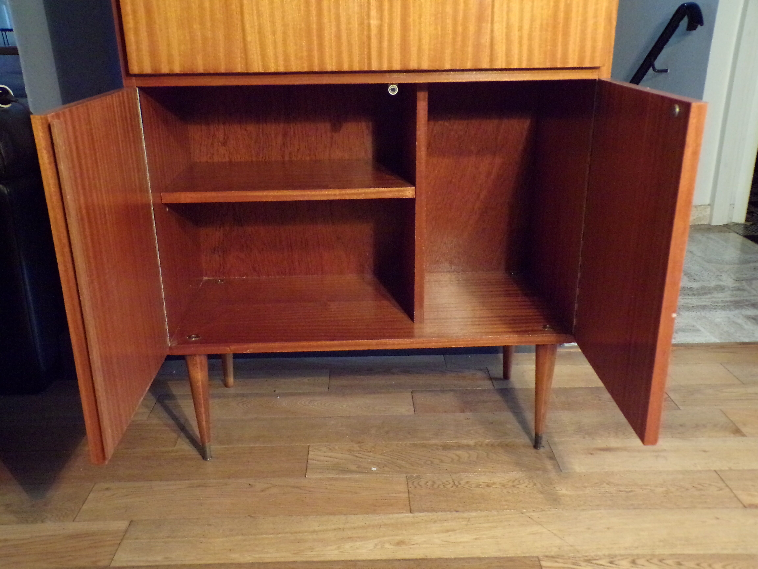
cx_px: 379
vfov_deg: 44.2
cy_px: 284
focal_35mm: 32
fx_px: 701
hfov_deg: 56.8
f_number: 3.2
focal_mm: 5.8
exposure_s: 1/17
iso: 800
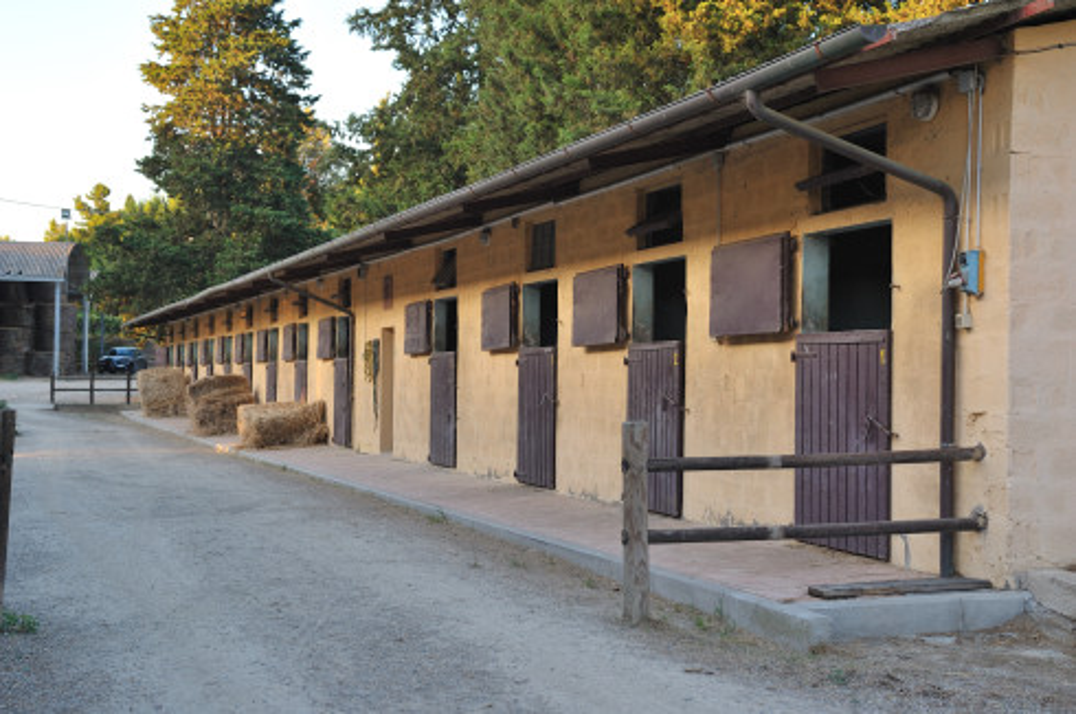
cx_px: 538
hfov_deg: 38.2
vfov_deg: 25.9
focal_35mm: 52
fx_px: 1552
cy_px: 357
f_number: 5
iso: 200
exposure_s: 1/60
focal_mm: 52
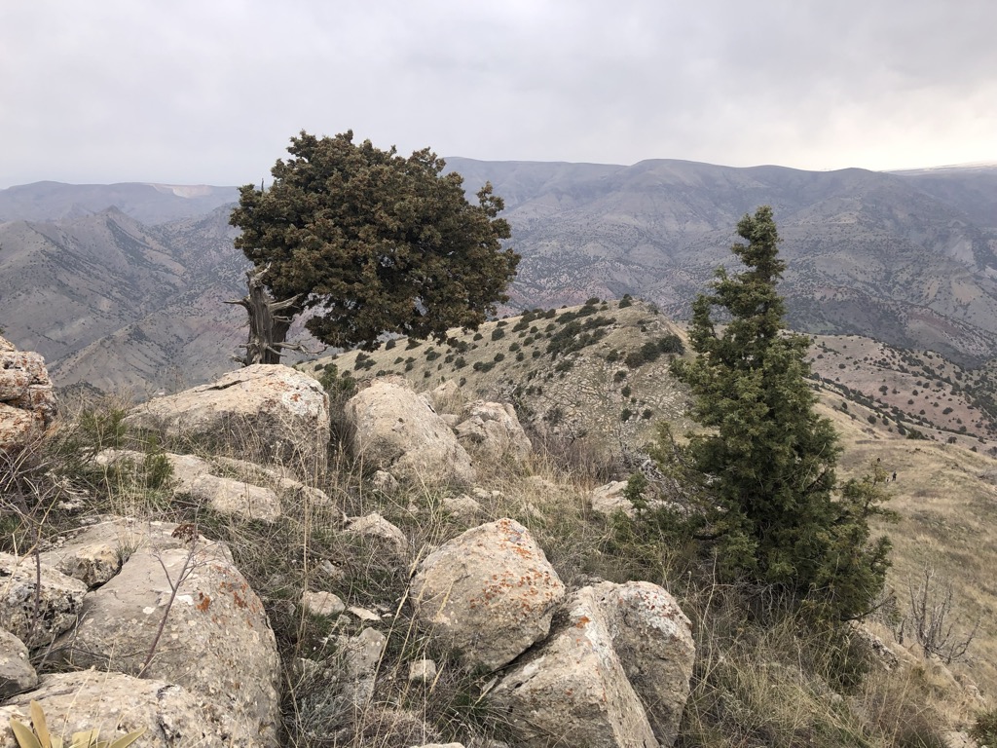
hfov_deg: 63.4
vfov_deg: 49.7
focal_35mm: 28
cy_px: 374
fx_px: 806
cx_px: 498
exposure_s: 1/1200
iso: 20
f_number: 1.8
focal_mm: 3.99
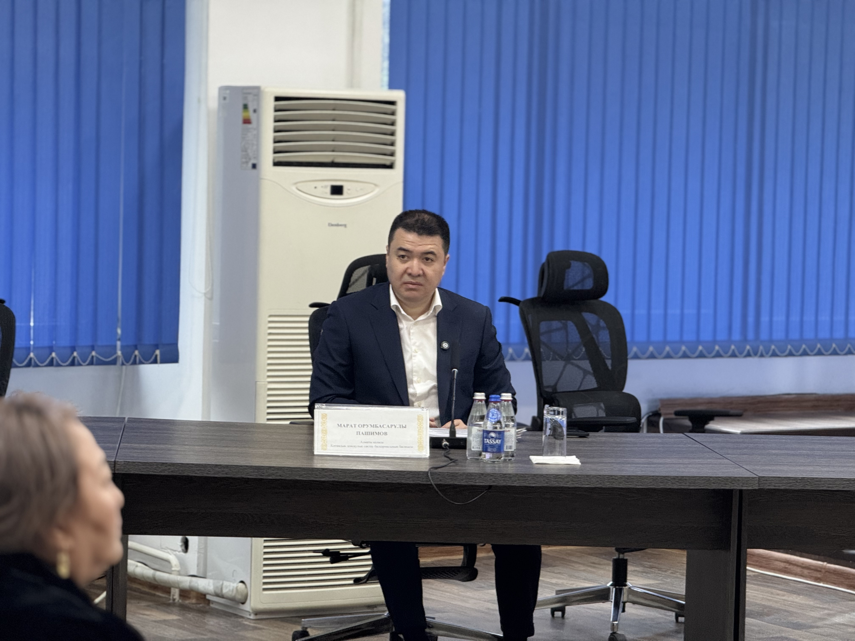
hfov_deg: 16.4
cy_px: 320
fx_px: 2964
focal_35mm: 120
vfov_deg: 12.3
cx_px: 428
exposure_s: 1/60
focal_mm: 15.66
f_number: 2.8
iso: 200
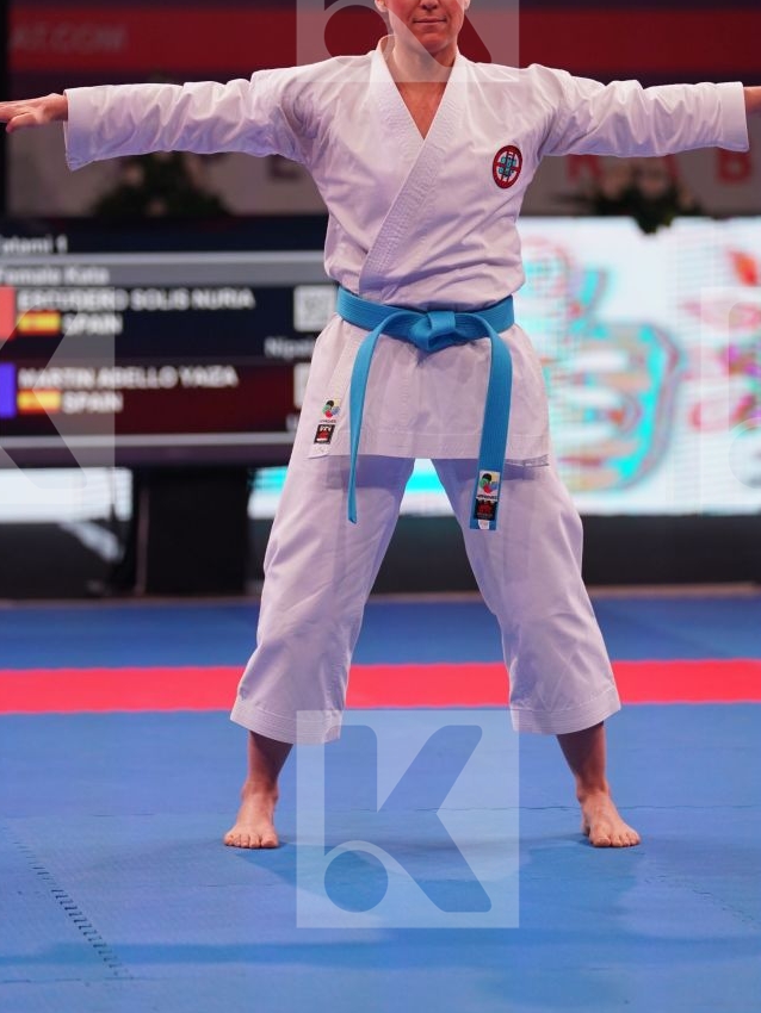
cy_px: 396
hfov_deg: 7.8
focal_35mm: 190
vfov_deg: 10.4
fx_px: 5567
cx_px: 408
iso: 1000
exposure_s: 1/500
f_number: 2.8
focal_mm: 140
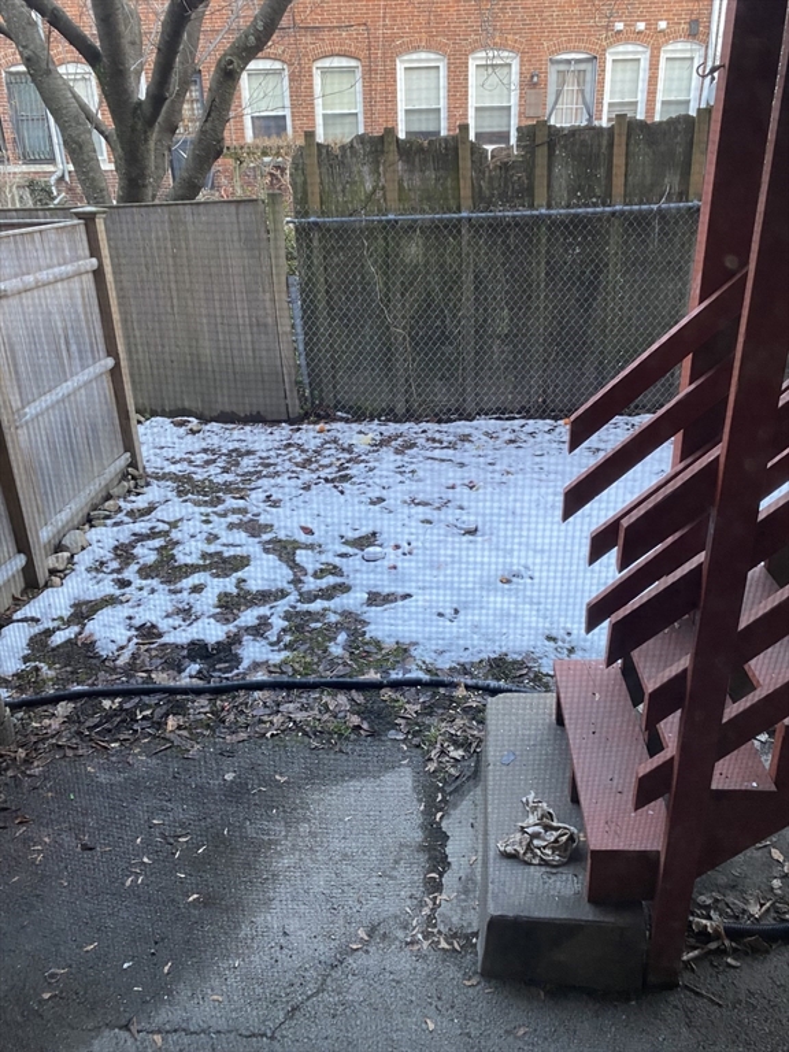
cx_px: 394
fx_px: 790
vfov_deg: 67.3
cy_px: 526
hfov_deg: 53.1
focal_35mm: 26
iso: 125
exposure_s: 1/60
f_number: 1.8
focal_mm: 4.25
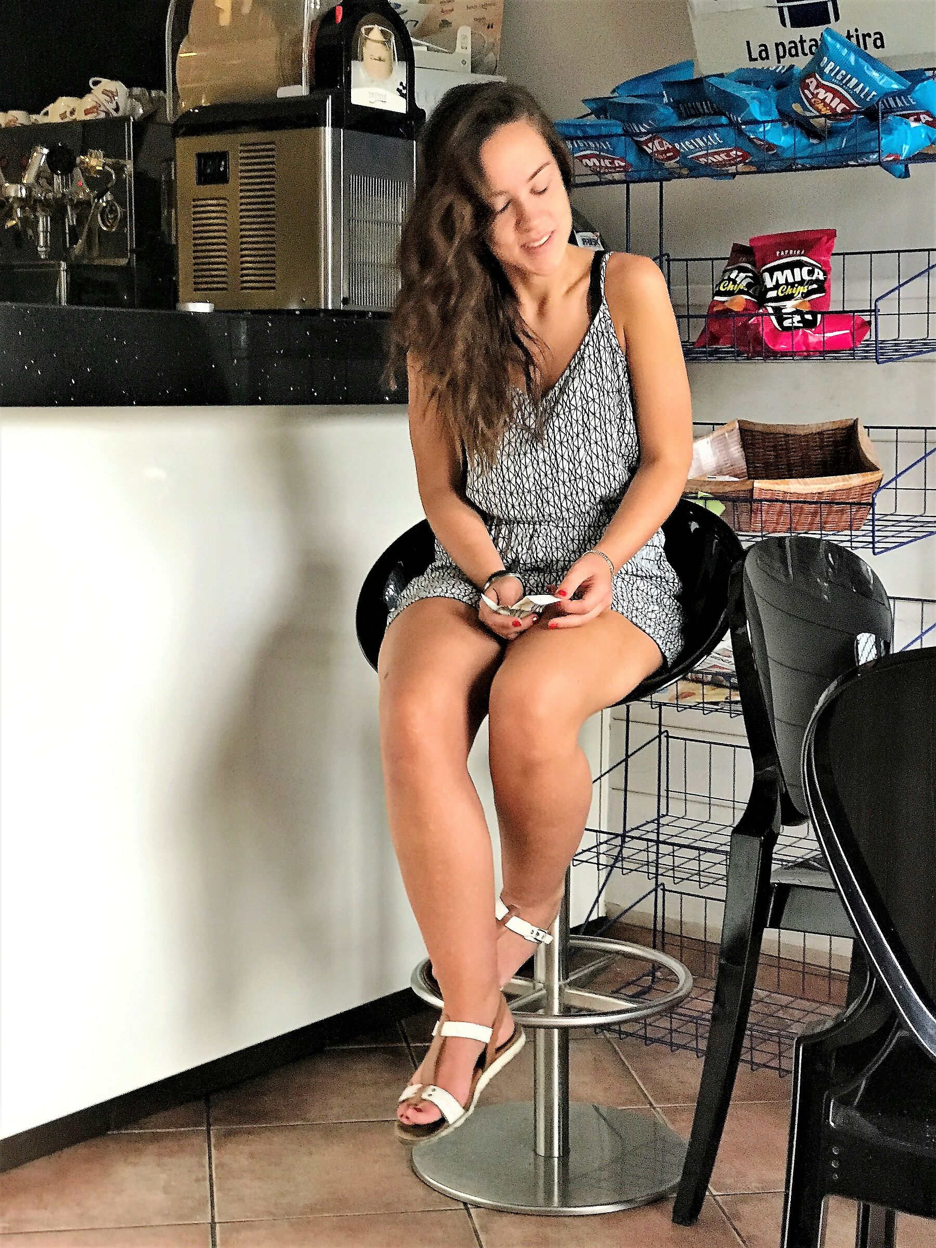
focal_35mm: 57
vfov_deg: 33.8
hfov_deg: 25.7
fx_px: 2055
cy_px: 624
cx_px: 468
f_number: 2.8
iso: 400
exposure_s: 1/50
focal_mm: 6.6
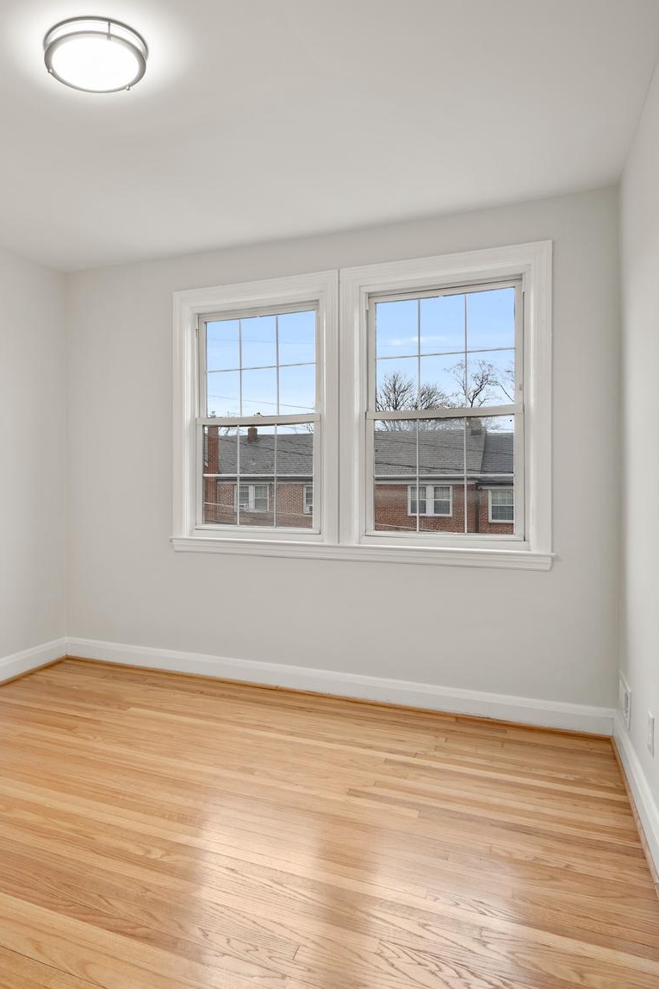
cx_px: 161
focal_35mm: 25
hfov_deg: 49.2
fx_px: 686
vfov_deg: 71.5
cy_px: 486
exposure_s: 1/3
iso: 200
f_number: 8
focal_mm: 14
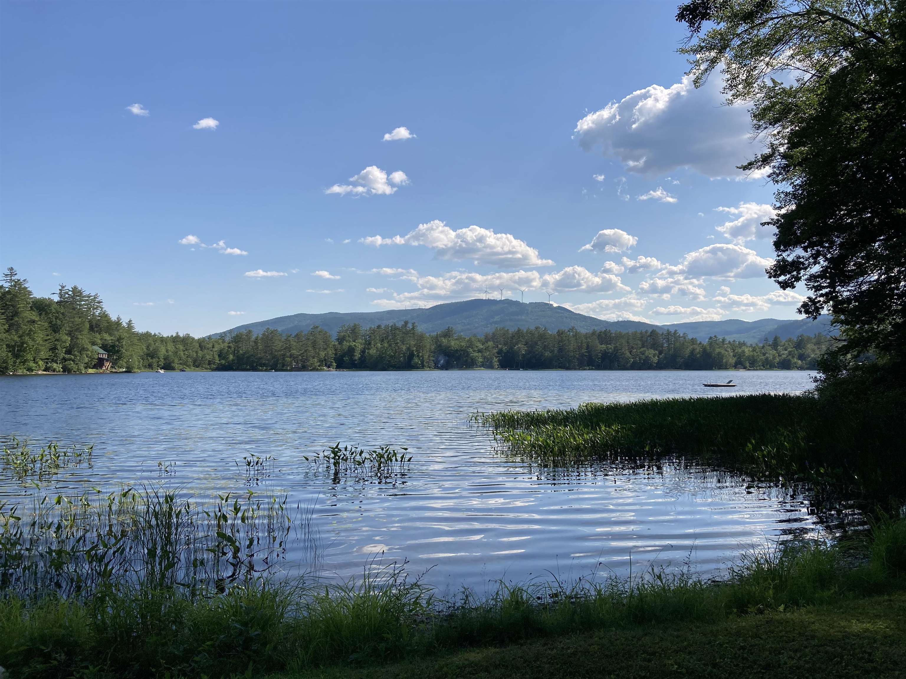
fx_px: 733
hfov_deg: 63.4
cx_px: 453
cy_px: 340
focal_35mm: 28
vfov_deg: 49.7
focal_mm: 3.99
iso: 20
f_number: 1.8
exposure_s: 1/2857
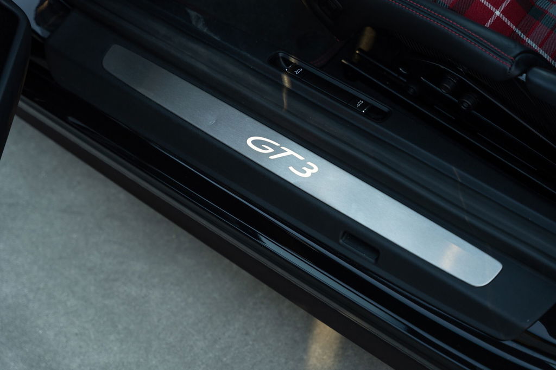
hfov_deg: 28.9
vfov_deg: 19.4
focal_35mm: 70
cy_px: 185
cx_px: 278
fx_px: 1081
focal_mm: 70
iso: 200
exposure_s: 1/125
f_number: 2.8
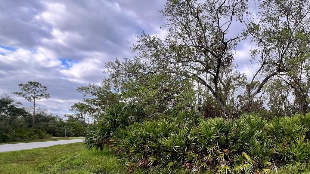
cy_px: 133
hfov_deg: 74.8
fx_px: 181
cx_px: 236
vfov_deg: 49.2
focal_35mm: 22
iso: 32
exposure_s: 1/189
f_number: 1.8
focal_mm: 1.57
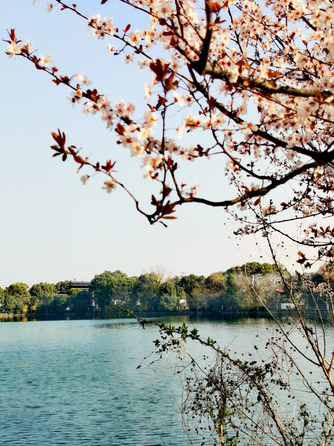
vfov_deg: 36.8
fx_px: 669
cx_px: 166
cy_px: 226
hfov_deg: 28.0
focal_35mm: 52
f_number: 1.4
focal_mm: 4.66
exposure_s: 1/1468
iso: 50
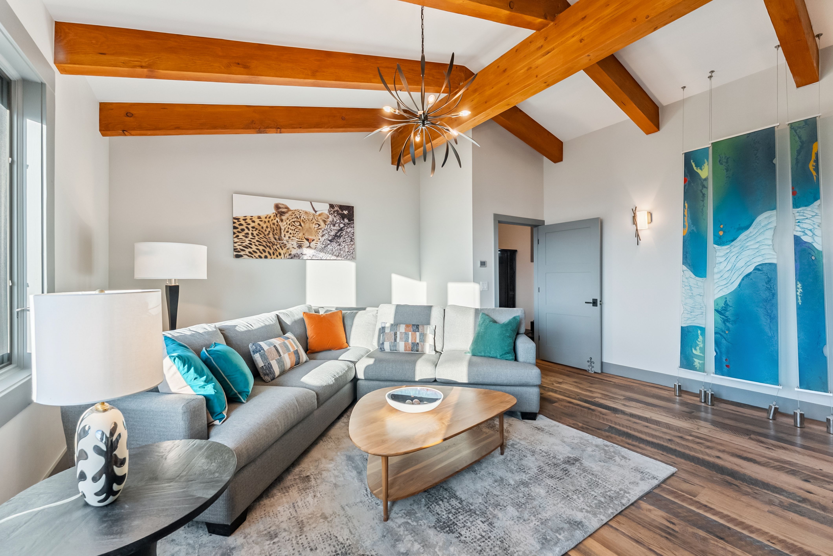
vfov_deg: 81.3
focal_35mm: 14
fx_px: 324
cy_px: 278
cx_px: 416
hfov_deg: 104.2
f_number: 7.1
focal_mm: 14
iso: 800
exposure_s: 1/200
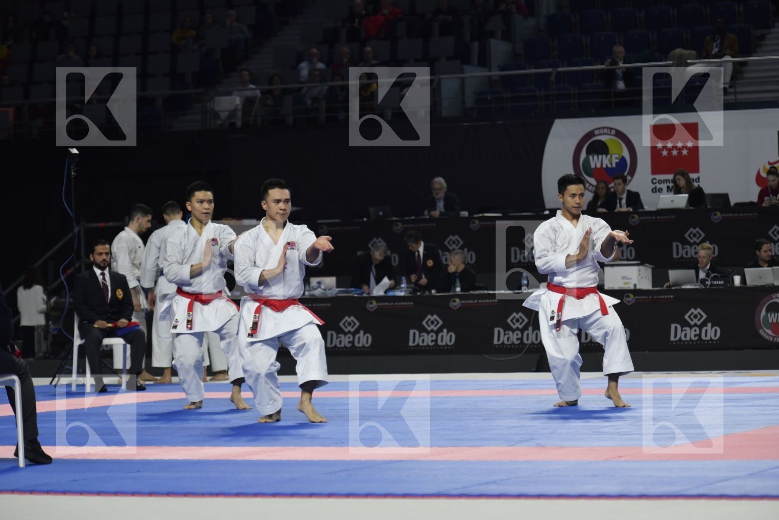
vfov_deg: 10.2
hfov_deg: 15.2
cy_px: 260
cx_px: 390
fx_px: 2921
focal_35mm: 135
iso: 1250
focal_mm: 135
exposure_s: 1/800
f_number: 4
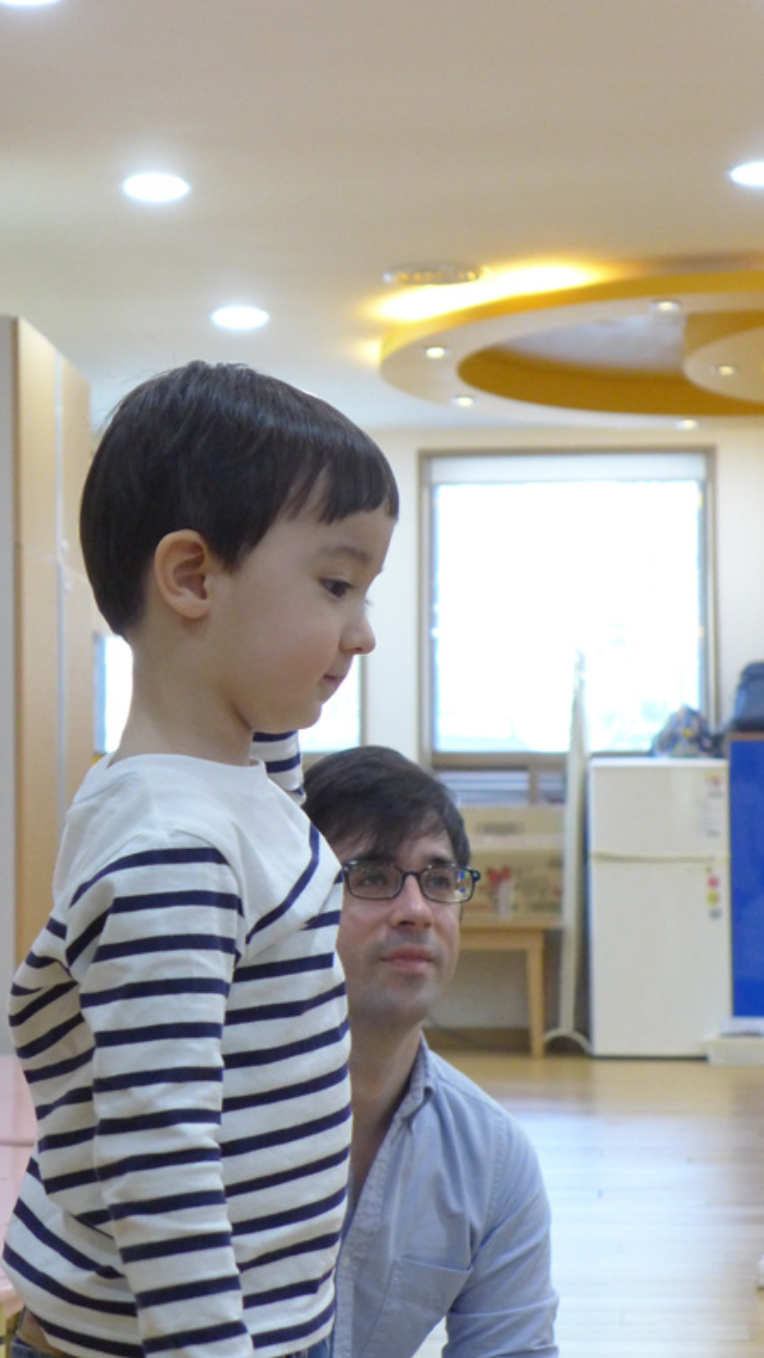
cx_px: 273
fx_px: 2955
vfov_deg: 25.9
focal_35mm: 82
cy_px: 678
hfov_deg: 14.7
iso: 800
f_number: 2.2
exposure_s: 1/400
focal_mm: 14.7
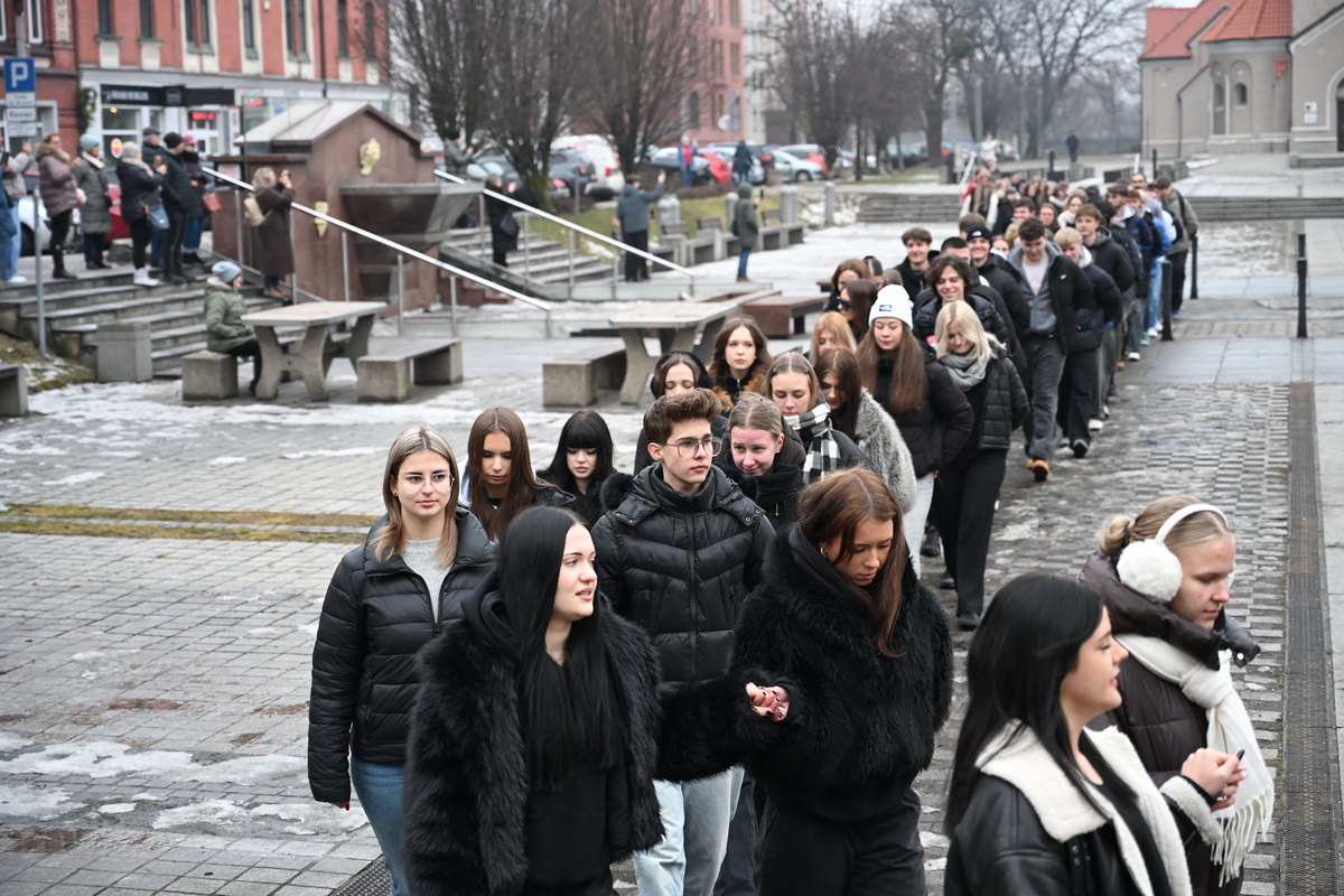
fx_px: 2314
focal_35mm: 62
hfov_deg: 32.4
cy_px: 448
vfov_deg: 21.9
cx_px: 672
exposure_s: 1/800
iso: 2000
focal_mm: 62
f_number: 4
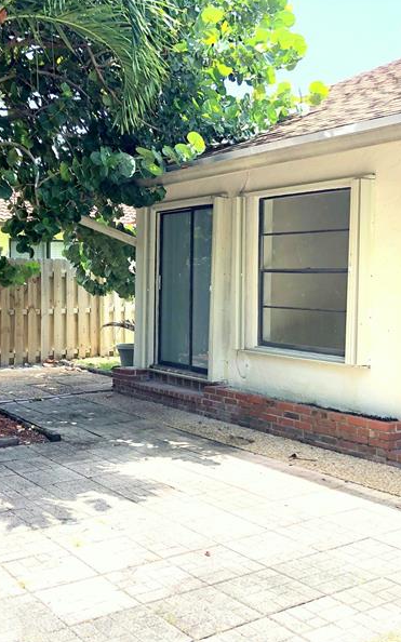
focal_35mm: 40
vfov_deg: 49.3
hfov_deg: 31.7
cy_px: 321
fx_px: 700
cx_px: 129
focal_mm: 3.99
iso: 20
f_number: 1.8
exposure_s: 1/342
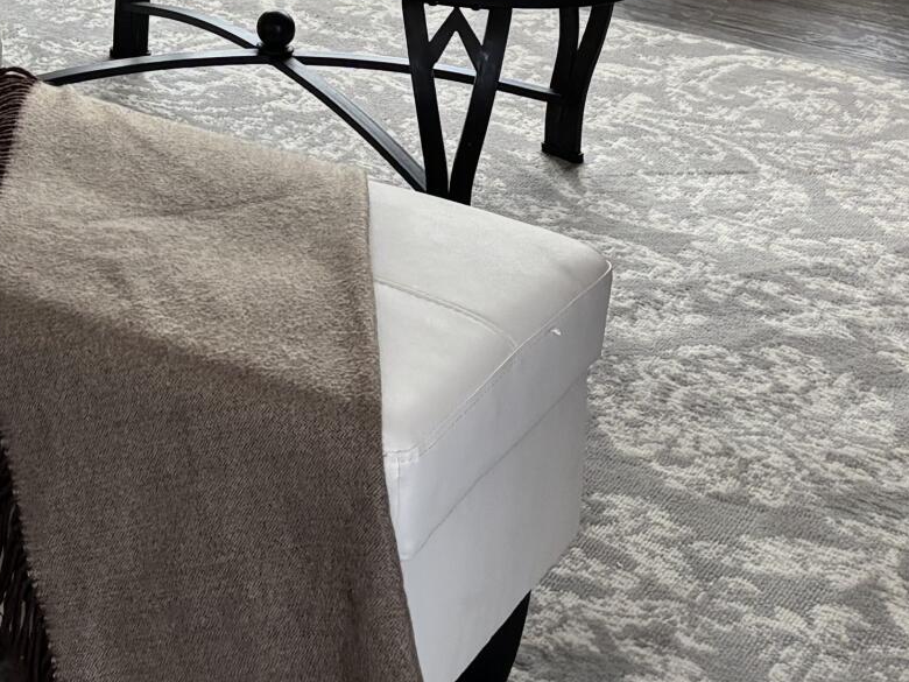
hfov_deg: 18.7
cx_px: -154
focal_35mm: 100
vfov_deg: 13.6
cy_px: -441
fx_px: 2626
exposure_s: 1/120
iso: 125
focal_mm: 5.96
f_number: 1.6
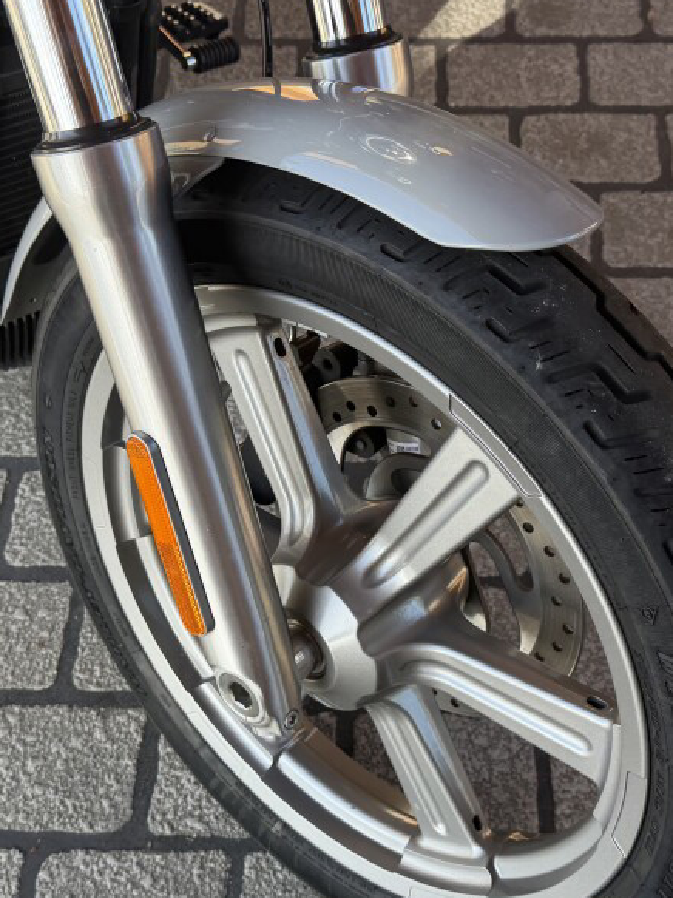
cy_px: 551
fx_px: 1141
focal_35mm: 44
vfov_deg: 42.7
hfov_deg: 32.8
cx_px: 351
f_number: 1.78
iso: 80
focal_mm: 6.76
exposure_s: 1/476
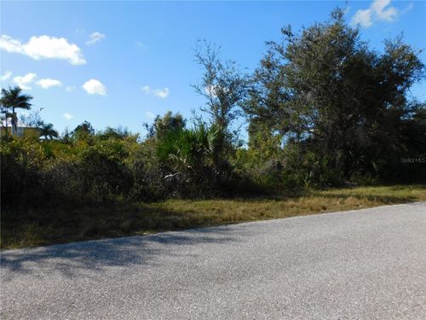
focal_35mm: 24
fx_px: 295
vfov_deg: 56.8
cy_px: 160
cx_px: 213
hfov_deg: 71.6
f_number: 3.3
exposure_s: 1/1250
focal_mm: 4.3
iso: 125
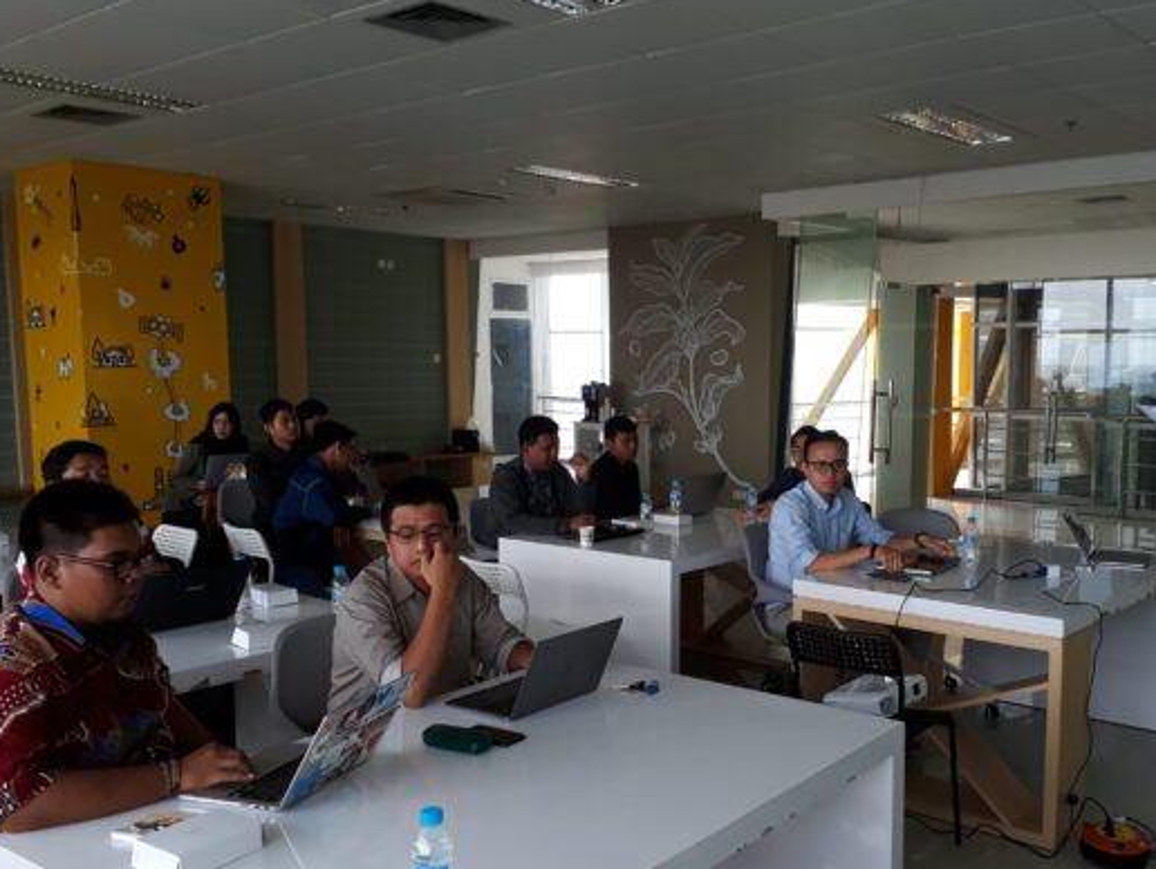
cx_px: 668
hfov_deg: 53.7
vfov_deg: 41.8
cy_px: 466
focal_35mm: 34
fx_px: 1136
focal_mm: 3.6
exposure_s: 1/33
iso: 40
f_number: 1.9
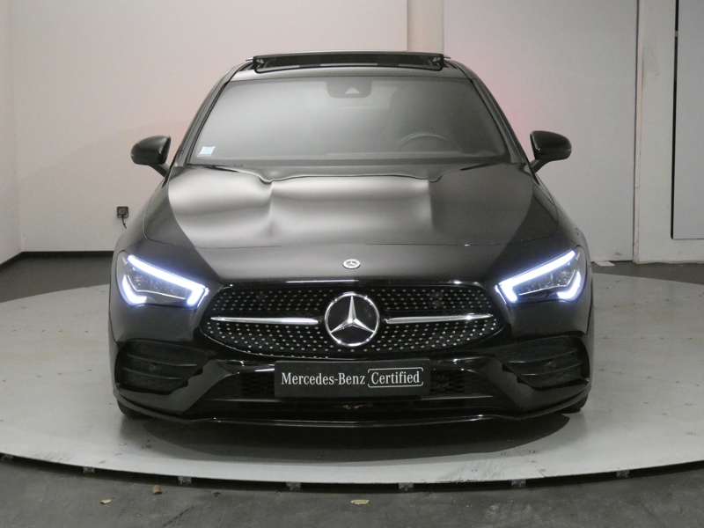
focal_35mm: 66
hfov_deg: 29.4
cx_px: 352
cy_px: 264
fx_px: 1342
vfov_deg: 22.3
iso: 1600
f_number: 4.2
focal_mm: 11.9
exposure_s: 1/60
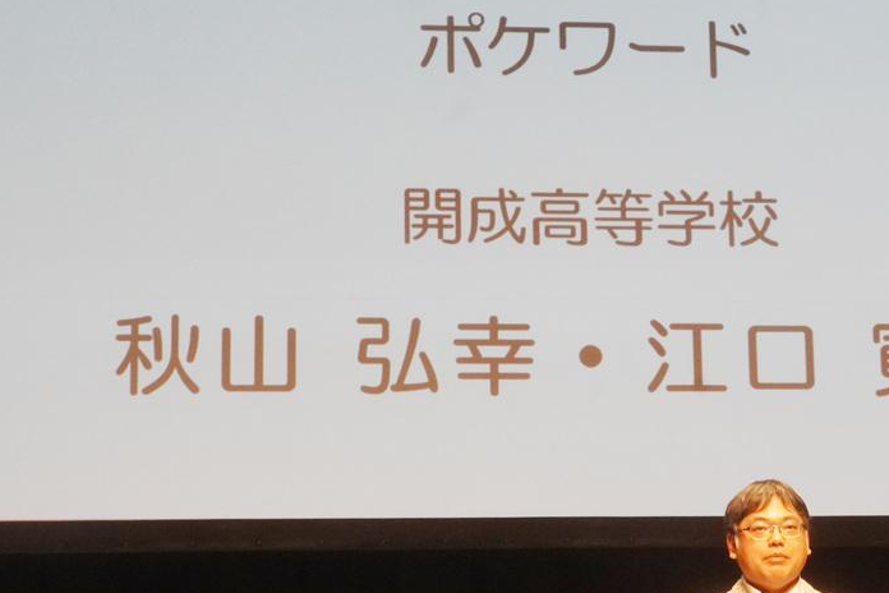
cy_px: 178
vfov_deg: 13.5
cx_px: 558
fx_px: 2497
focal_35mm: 101
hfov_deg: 20.1
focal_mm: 39.1
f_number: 16
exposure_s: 1/60
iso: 2000
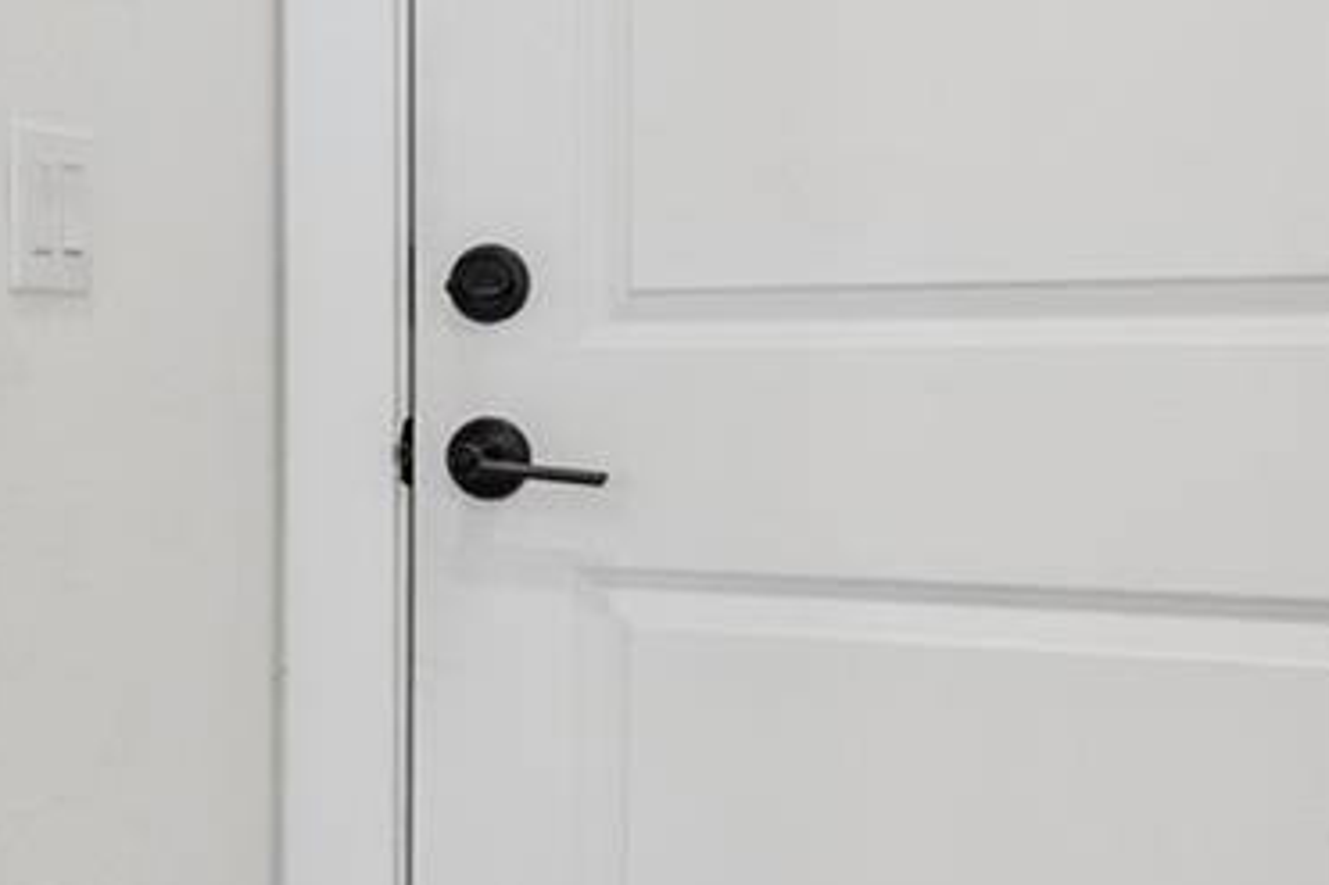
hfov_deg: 23.5
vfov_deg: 19.7
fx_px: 2546
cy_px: 412
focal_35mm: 69
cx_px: -652
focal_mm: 16
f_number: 10
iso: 800
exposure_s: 1/50
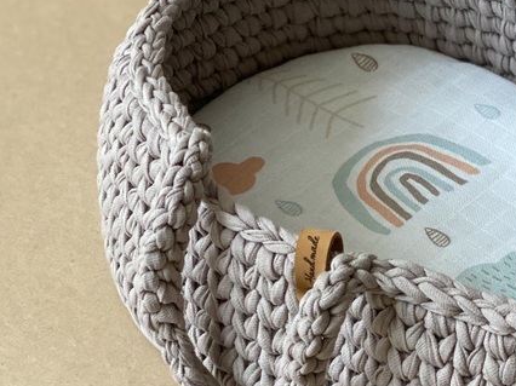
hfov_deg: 15.6
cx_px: 475
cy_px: 220
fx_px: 1862
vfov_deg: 11.8
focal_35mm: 125
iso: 200
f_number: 2
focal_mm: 6
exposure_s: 1/122
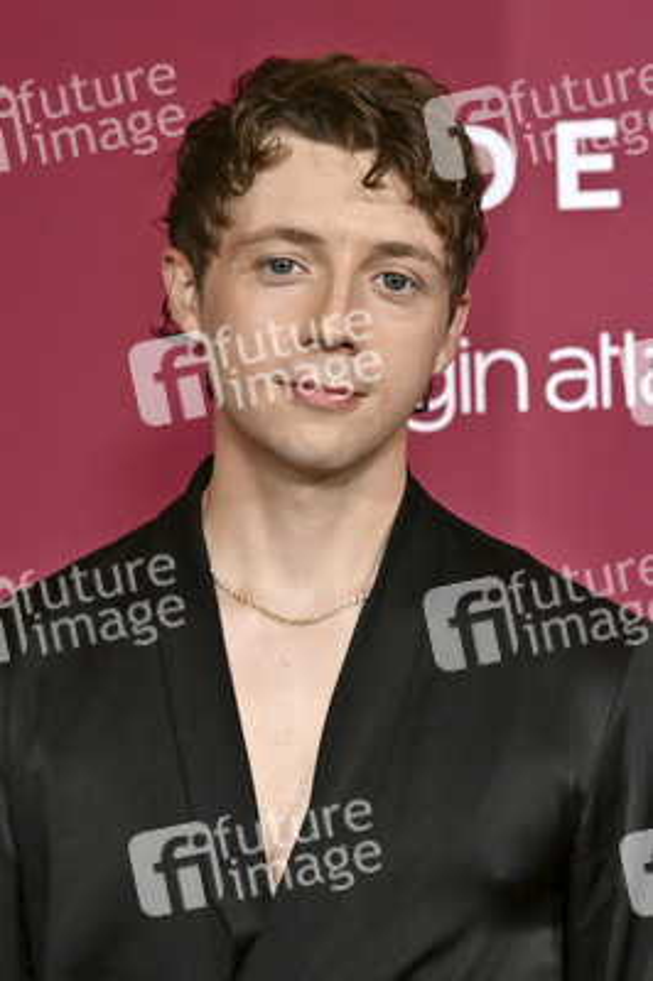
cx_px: 326
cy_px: 490
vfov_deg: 17.2
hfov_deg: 11.5
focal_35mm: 119
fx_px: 3243
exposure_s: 1/320
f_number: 5
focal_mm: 119
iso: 3200
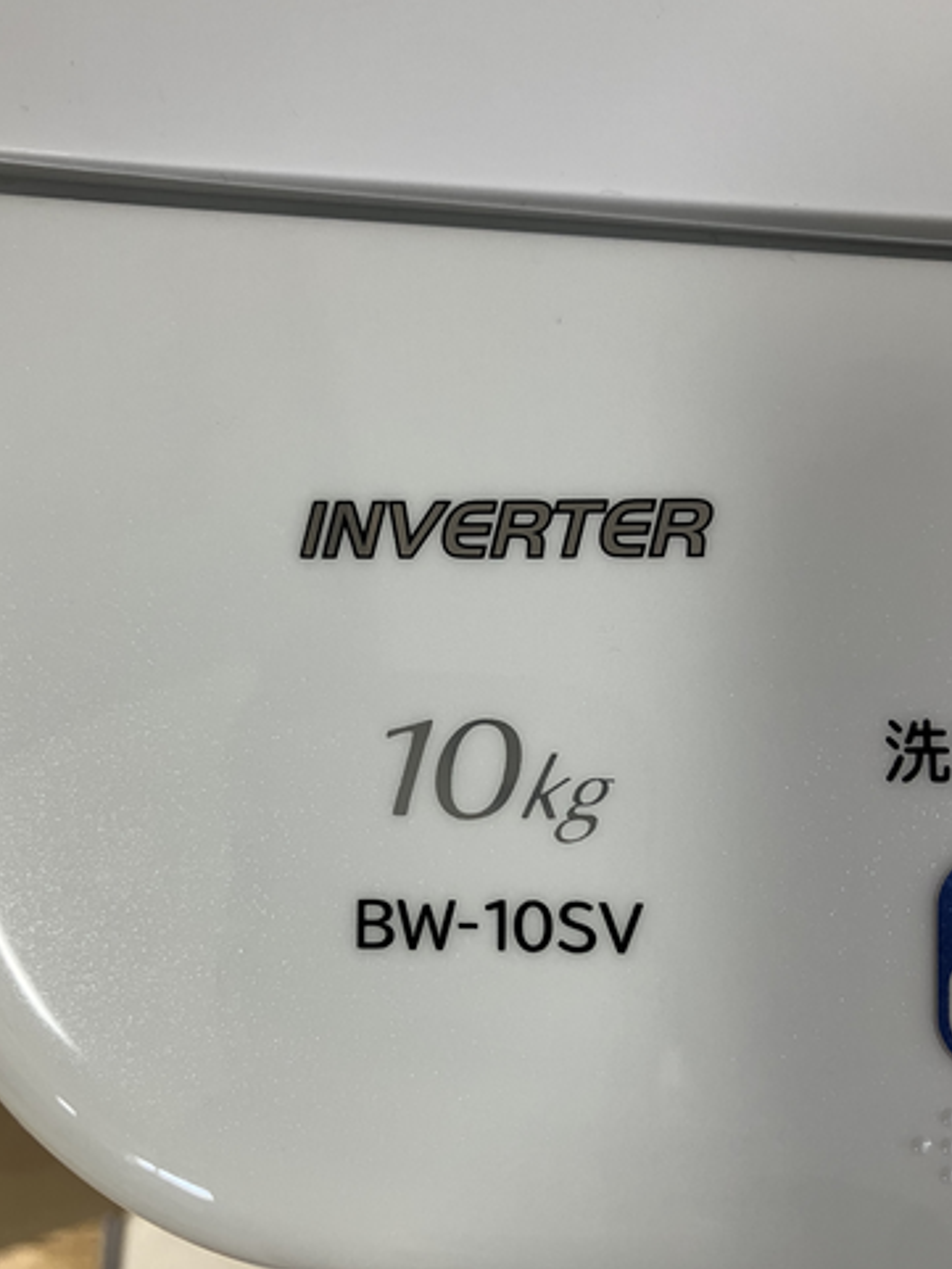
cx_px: 483
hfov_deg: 45.5
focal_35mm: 31
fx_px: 1136
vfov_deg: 58.3
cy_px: 687
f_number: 1.8
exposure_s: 1/50
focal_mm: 3.99
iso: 80
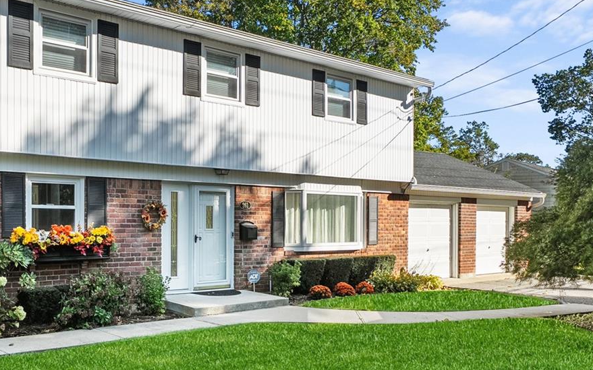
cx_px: 235
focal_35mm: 38
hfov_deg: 51.2
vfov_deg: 33.4
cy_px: 230
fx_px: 614
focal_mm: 16
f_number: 9
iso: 500
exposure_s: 1/160
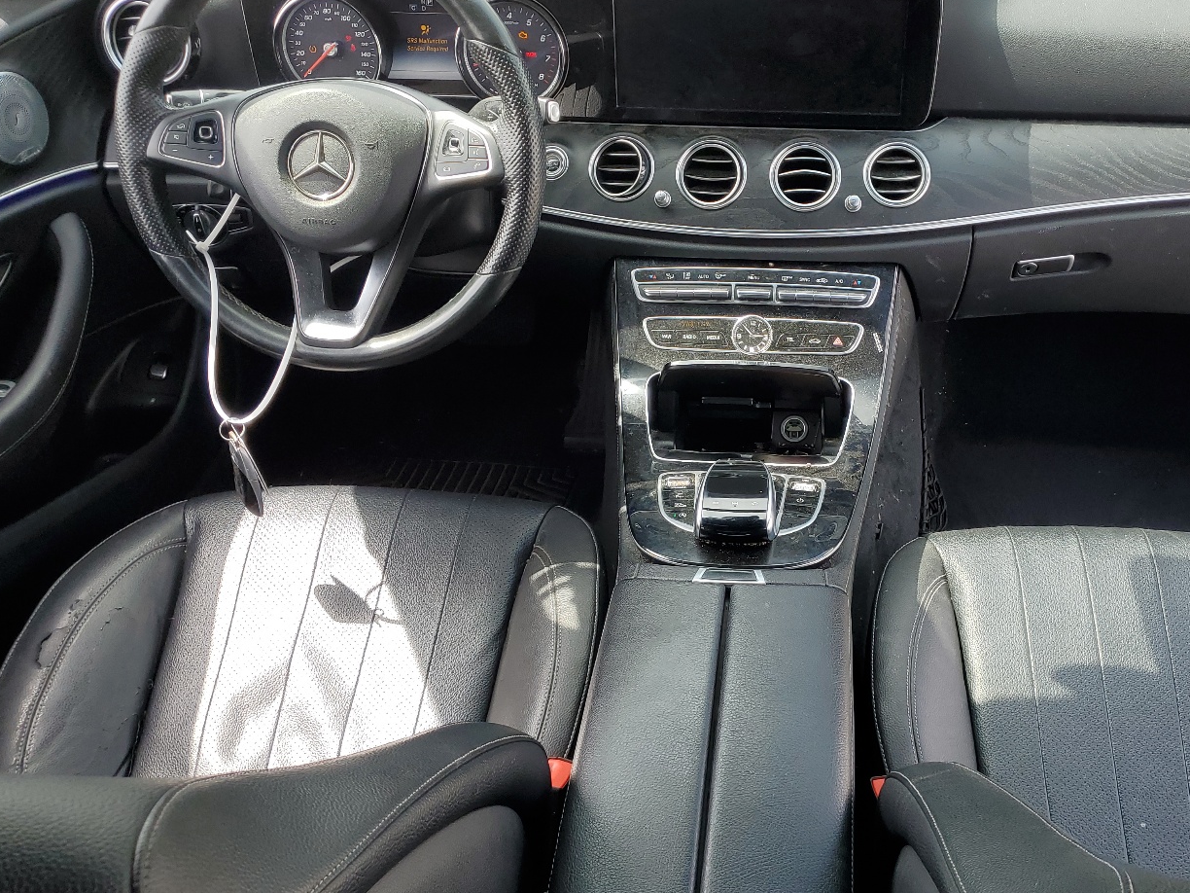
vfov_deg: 41.7
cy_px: 496
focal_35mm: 34
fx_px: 1169
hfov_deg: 53.3
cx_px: 755
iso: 50
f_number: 1.5
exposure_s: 1/556
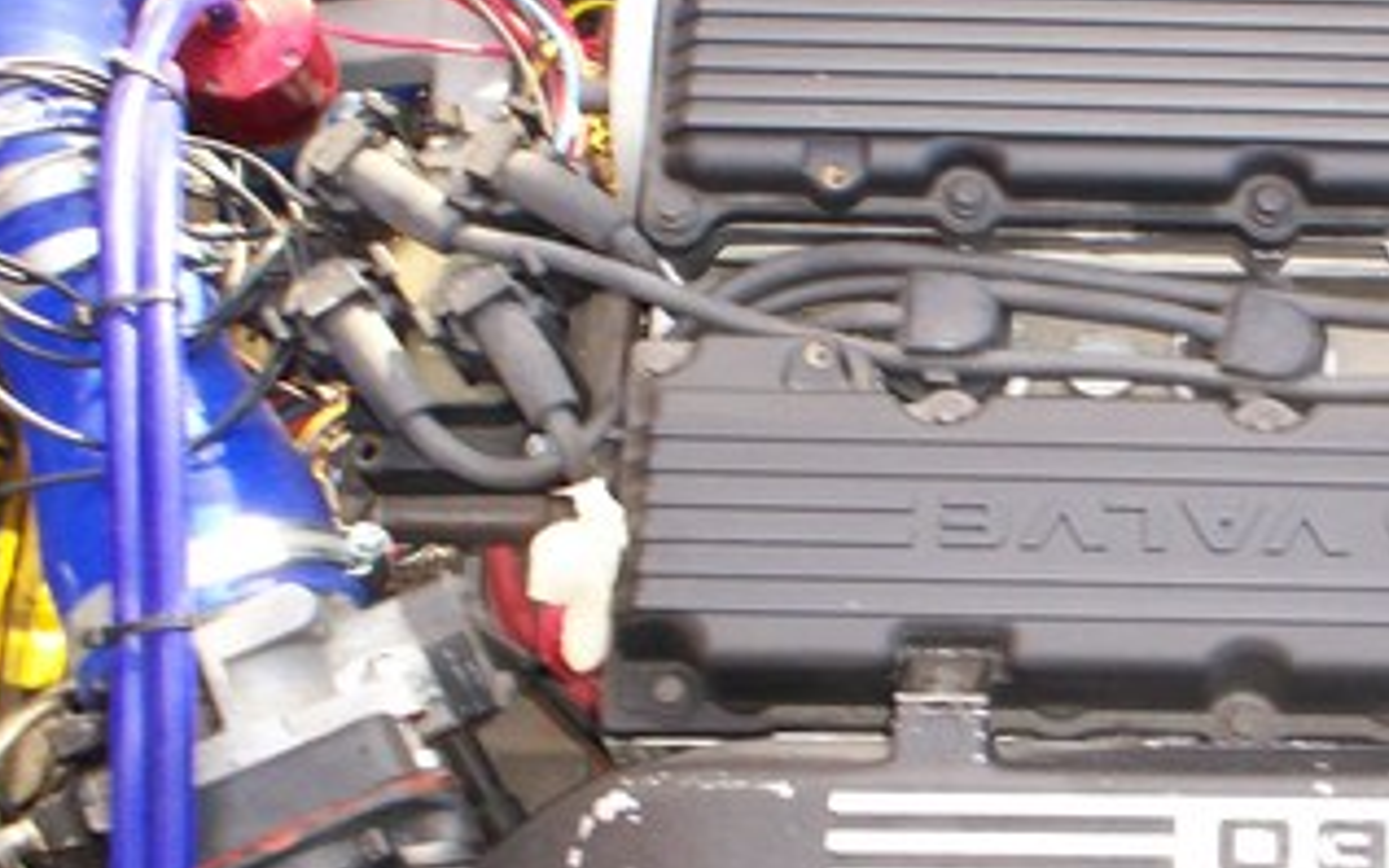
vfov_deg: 16.9
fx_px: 2914
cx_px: 1293
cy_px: 491
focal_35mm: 77
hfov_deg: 25.8
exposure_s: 1/42.4
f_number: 4.5
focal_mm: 6
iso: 140
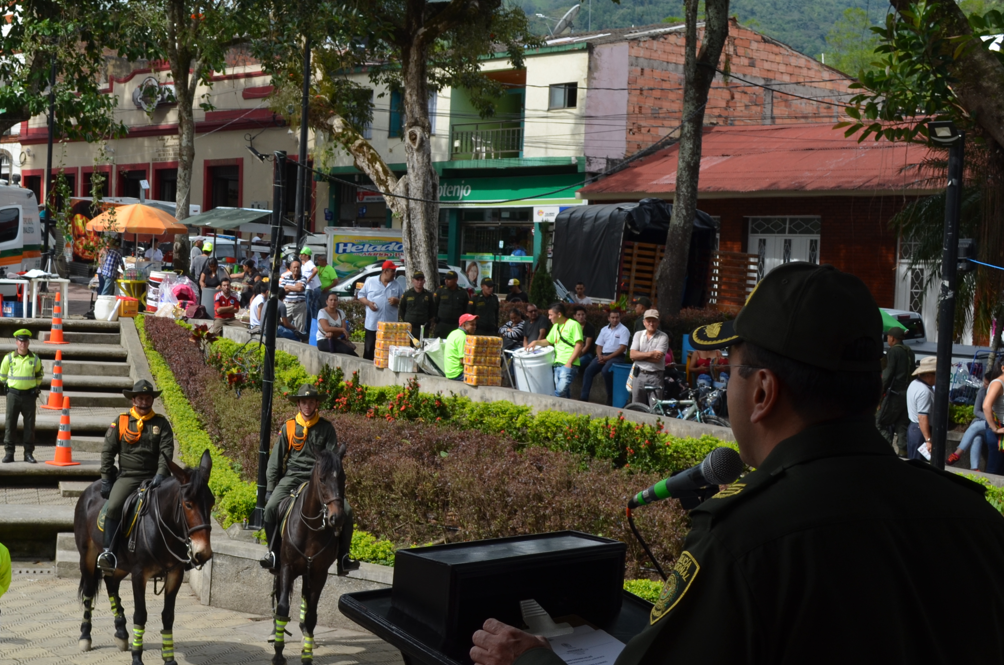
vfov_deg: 21.8
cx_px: 278
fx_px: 1725
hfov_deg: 32.0
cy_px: 329
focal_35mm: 62
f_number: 8
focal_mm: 26
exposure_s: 1/250
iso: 140
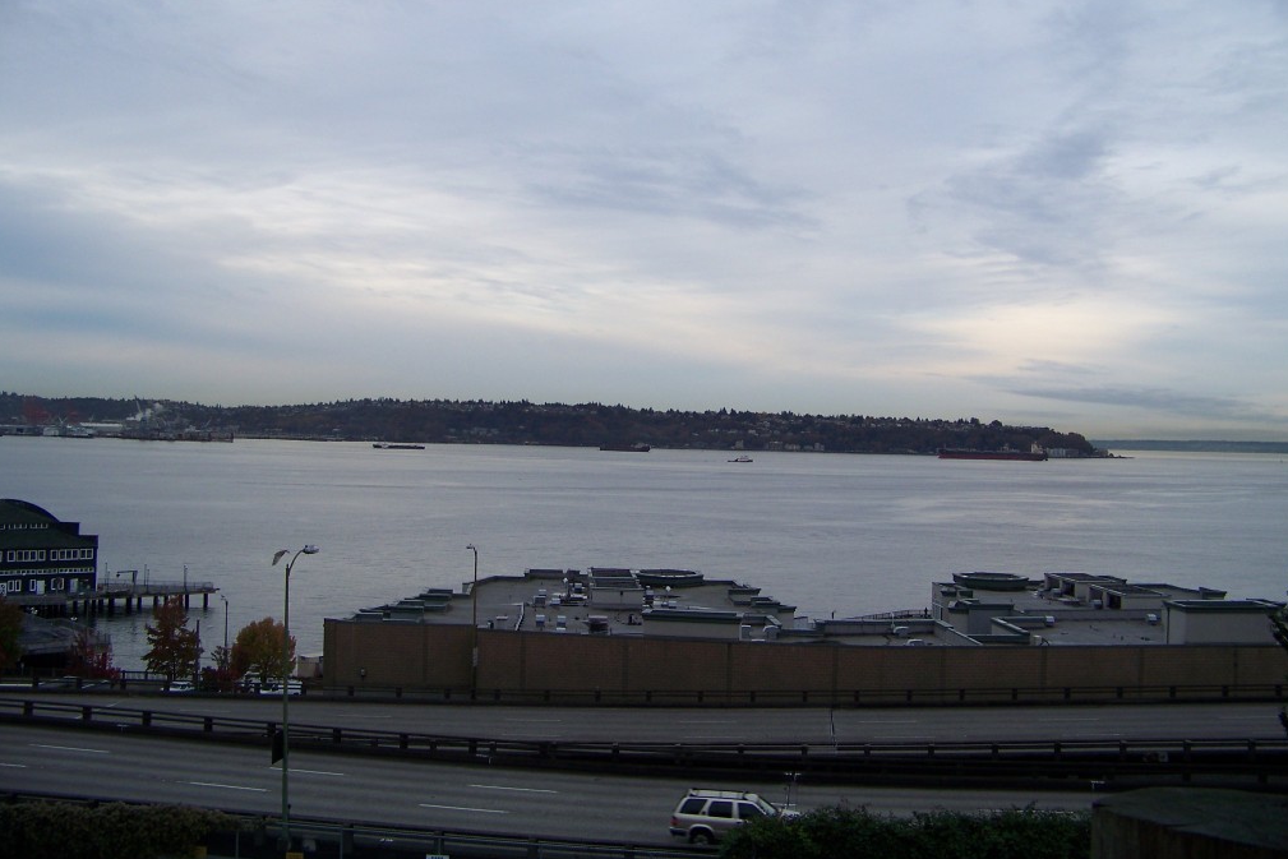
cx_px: 650
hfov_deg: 50.7
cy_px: 380
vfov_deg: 35.0
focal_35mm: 38
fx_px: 1360
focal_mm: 5.85
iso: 64
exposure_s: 1/200
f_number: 2.8
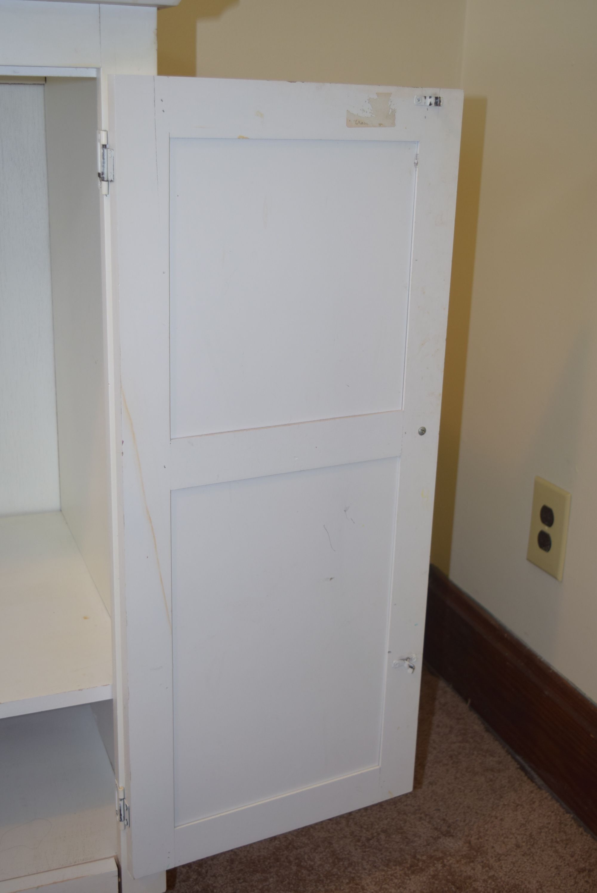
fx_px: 1080
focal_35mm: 44
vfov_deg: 44.9
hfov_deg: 30.9
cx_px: 298
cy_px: 446
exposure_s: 1/50
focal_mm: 29
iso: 400
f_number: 4.2
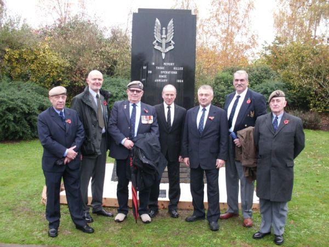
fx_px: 342
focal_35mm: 36
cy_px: 124
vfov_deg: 39.7
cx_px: 164
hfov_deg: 51.4
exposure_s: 1/100
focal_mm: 6.3
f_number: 2.9
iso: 200
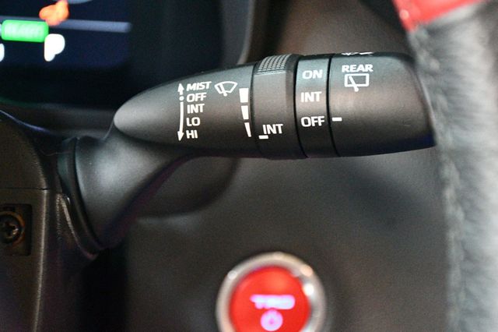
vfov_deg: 14.7
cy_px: 166
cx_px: 249
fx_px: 1286
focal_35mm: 93
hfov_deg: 21.9
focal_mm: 62
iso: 12800
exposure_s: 1/25
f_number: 5
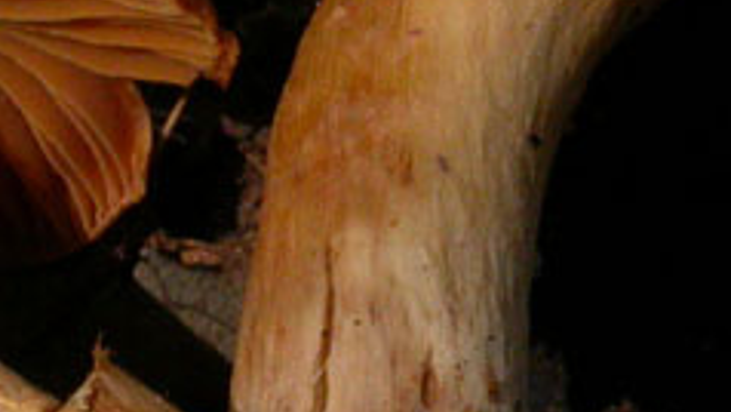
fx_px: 9597
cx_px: 366
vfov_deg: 2.5
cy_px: 215
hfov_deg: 4.4
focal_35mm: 495
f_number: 10.6
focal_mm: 27.9
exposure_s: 1/60
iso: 200
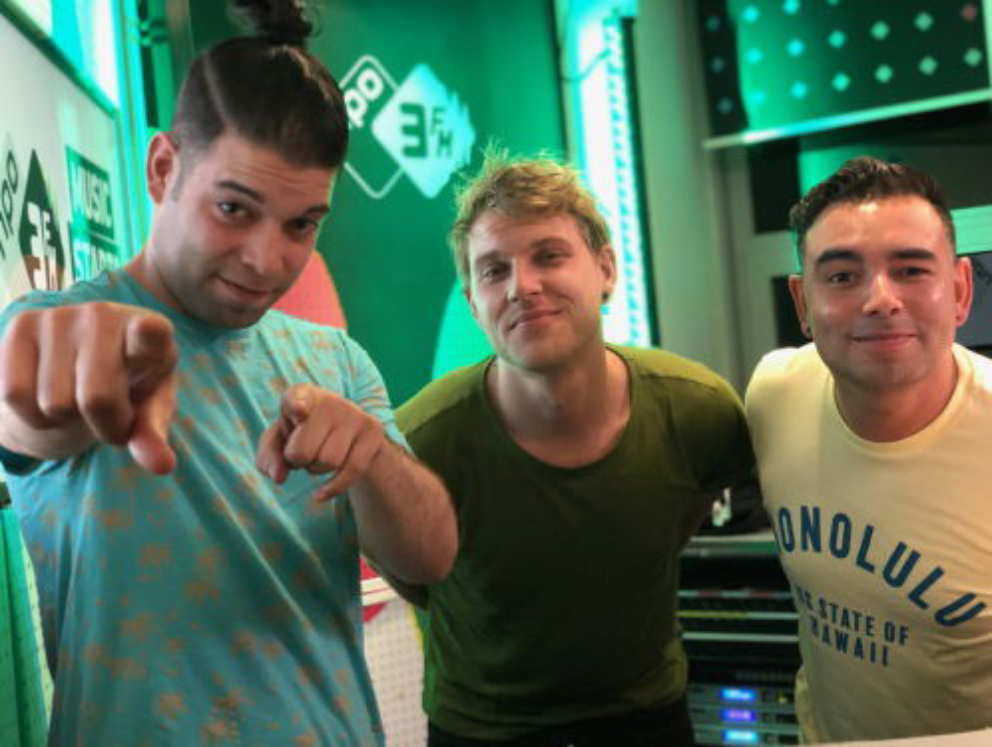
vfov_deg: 28.1
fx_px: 1492
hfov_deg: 36.8
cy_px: 374
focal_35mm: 52
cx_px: 496
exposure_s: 1/8
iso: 160
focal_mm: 6
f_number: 2.4
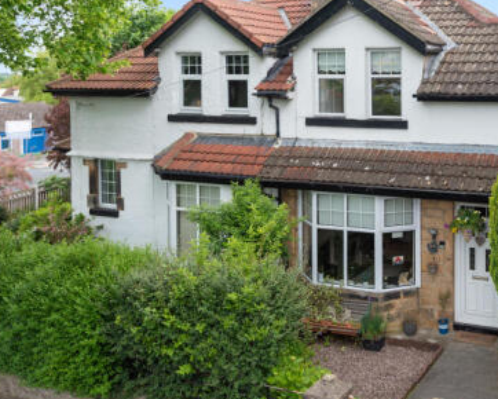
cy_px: 137
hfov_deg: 45.7
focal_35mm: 39
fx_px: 575
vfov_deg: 37.9
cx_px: 352
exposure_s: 1/160
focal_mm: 23
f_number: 4.5
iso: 100
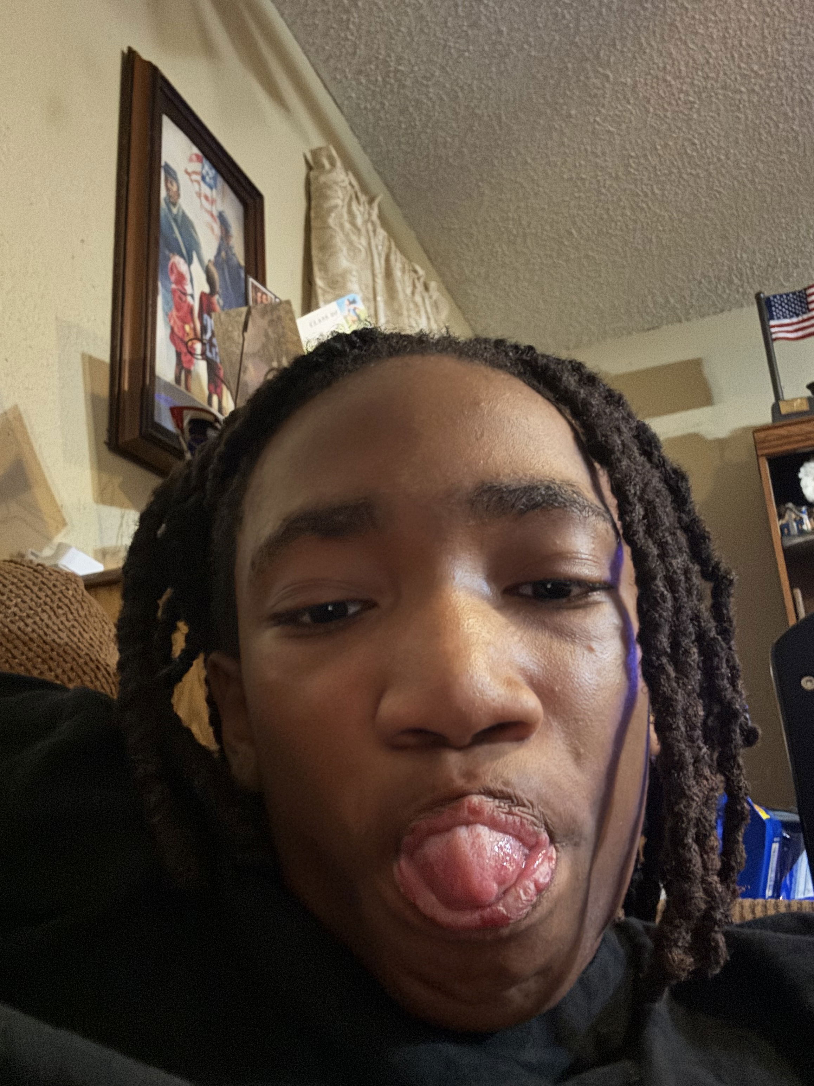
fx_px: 941
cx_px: 407
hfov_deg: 46.8
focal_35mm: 30
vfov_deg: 60.0
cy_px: 543
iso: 1250
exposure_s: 1/15
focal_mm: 2.69
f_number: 1.9
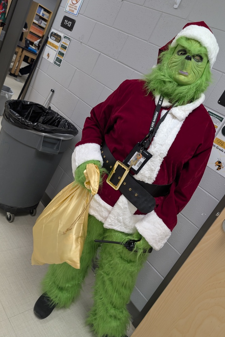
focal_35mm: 26
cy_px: 164
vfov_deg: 69.4
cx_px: 126
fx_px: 244
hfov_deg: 49.4
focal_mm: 6.9
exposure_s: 1/40
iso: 45
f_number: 1.68
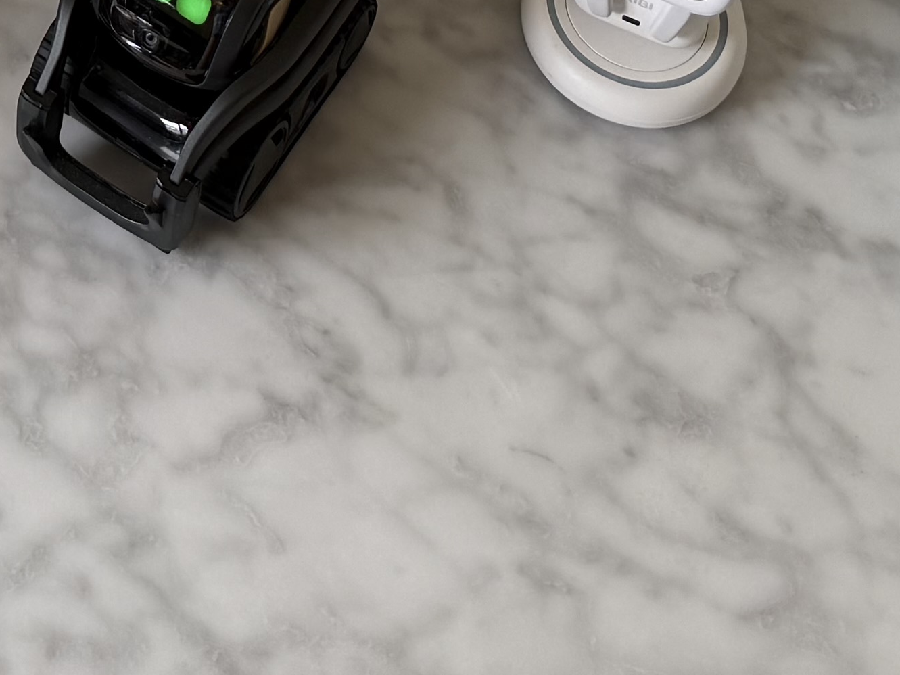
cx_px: 34
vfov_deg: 12.4
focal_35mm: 103
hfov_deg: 18.7
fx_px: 2678
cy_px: -745
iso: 125
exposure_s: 1/111
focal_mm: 6.76
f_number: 1.78
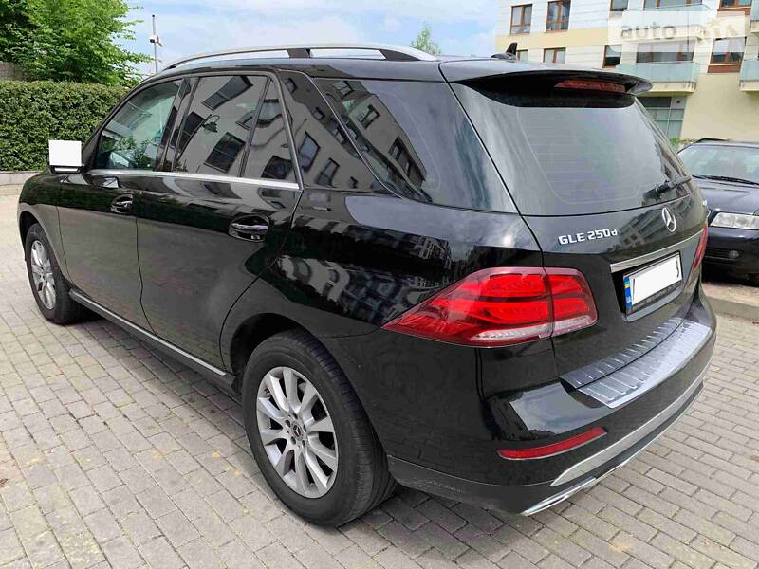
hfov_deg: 67.3
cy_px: 284
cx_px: 380
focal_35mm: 26
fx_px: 570
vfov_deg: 53.1
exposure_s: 1/842
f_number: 1.8
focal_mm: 4.2
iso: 25
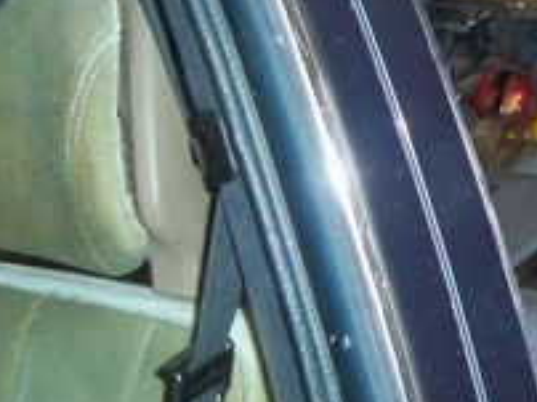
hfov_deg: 16.4
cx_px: 712
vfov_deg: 12.9
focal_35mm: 113
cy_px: -17
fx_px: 1751
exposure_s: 1/30
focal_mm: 7.9
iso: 400
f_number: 3.1
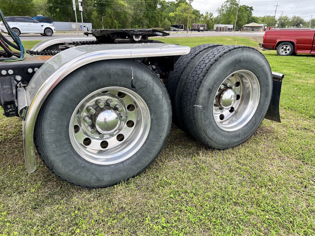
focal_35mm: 26
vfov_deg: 53.1
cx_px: 158
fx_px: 237
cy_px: 118
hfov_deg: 67.3
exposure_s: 1/639
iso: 50
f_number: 1.5
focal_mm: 5.7
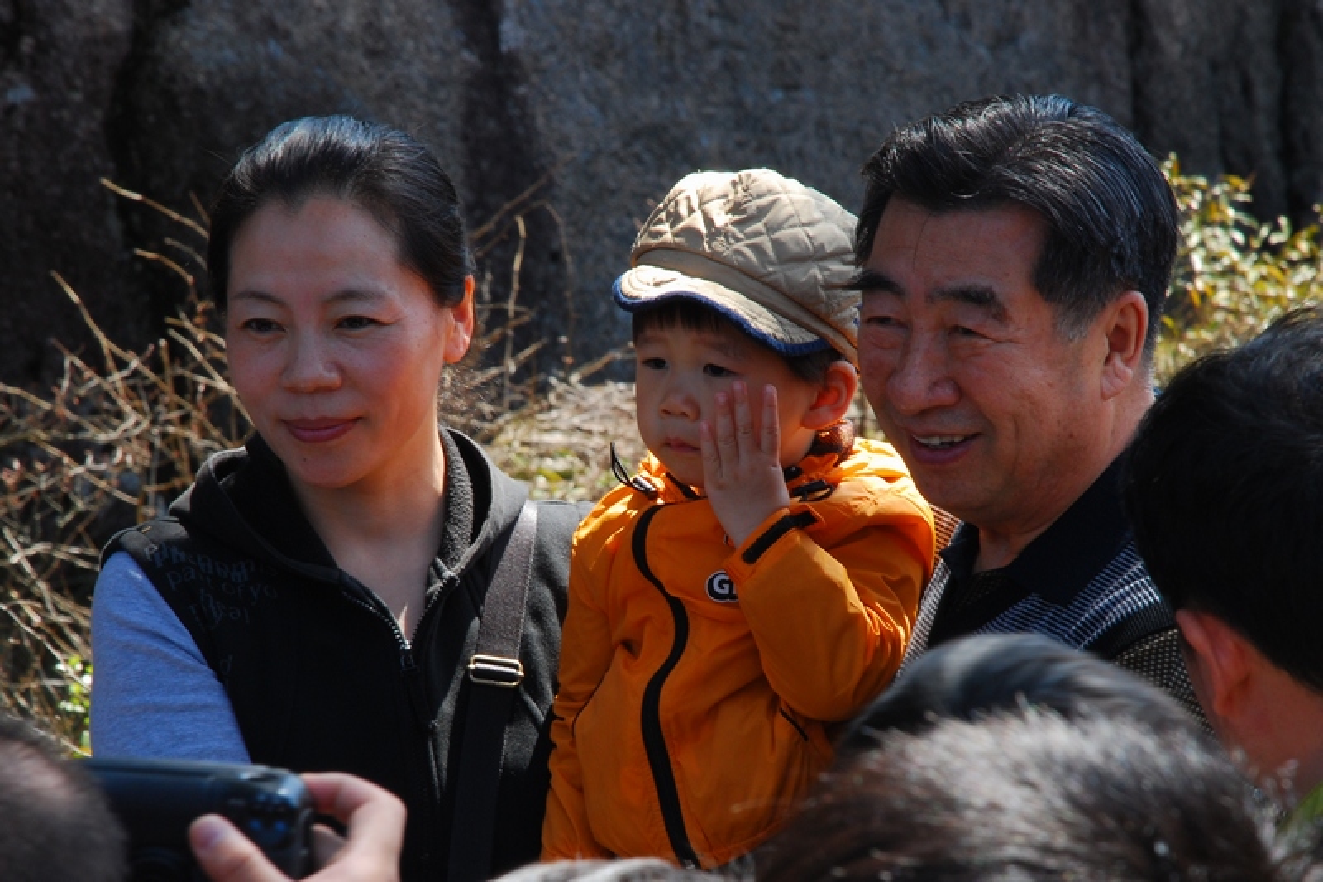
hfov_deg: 10.2
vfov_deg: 6.8
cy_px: 441
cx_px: 662
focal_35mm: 202
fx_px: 7440
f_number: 16
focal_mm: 135
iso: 200
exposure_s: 1/30
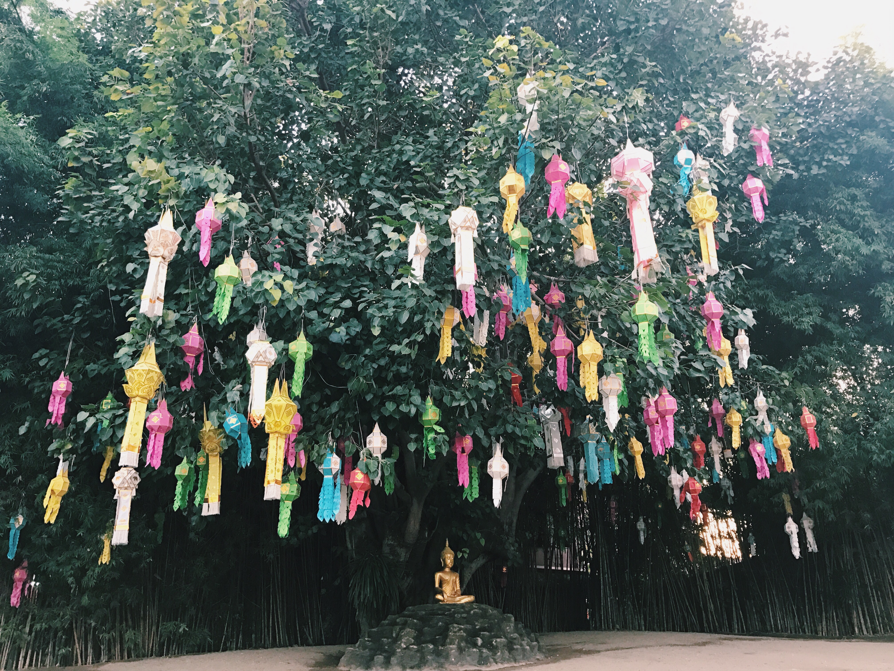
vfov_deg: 49.7
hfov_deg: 63.4
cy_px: 336
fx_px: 723
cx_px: 447
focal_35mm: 28
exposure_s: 1/25
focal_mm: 3.99
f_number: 1.8
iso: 32
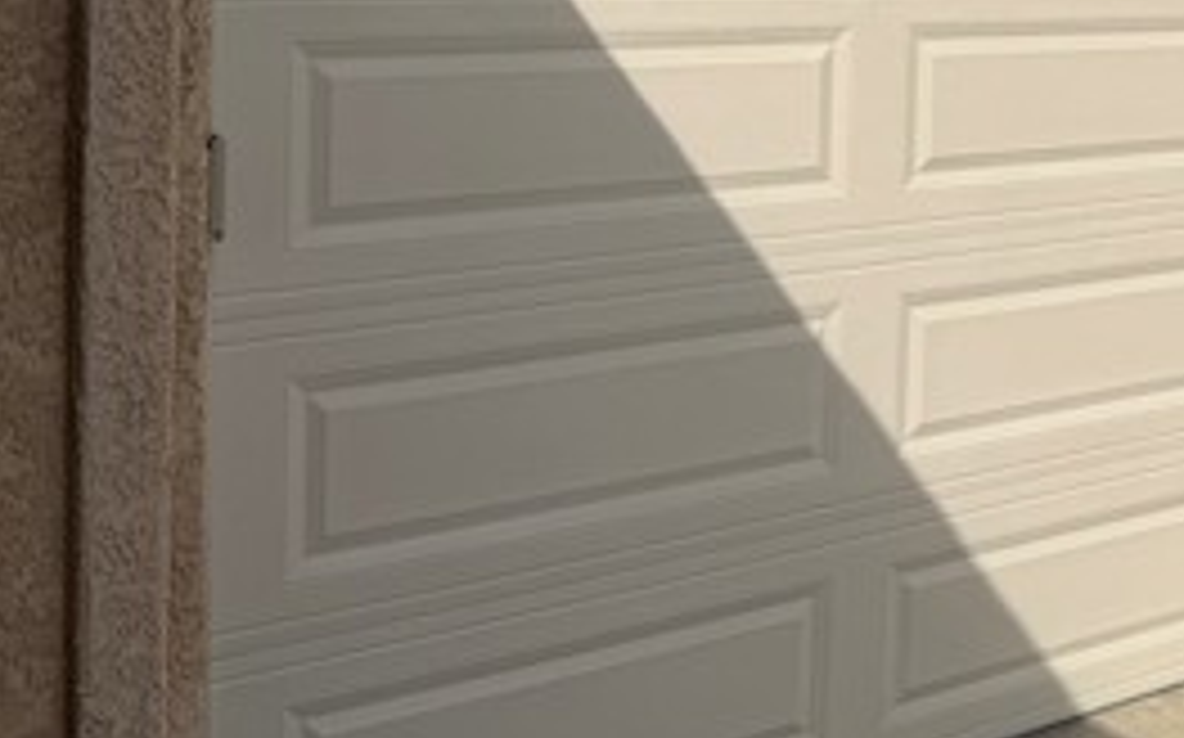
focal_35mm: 62
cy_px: -9
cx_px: 1076
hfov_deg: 31.4
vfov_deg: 20.2
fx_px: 1999
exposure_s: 1/8130
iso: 80
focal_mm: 6.76
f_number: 1.78
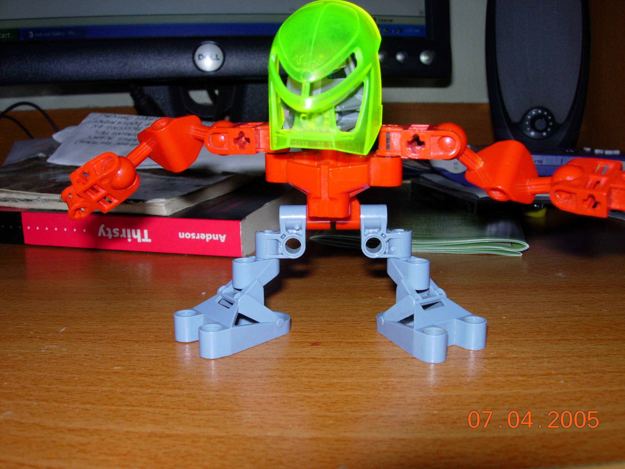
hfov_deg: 49.0
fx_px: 686
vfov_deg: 37.7
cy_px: 234
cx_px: 312
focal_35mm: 38
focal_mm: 7.8
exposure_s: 1/64
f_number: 4.8
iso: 79
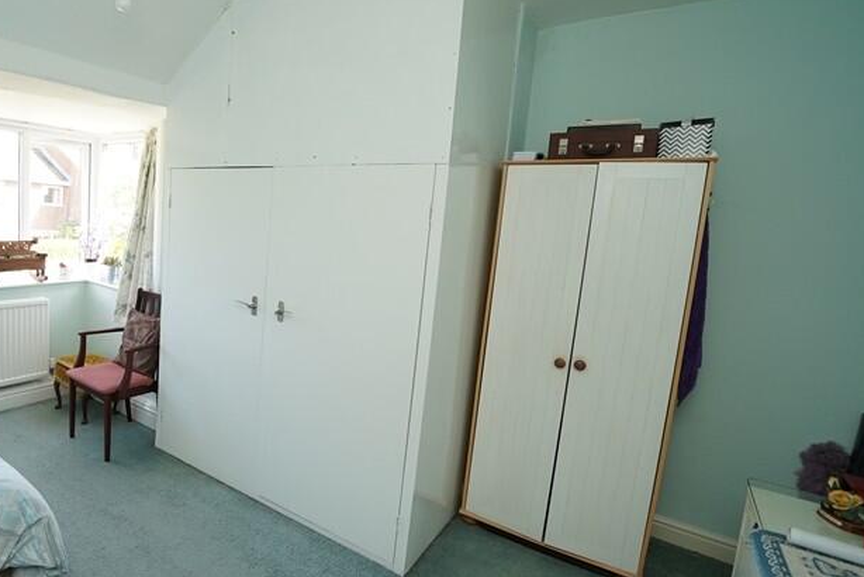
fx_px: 480
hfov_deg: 79.5
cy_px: 272
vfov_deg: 61.9
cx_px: 250
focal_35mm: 20
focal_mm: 12
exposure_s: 1/160
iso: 640
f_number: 4
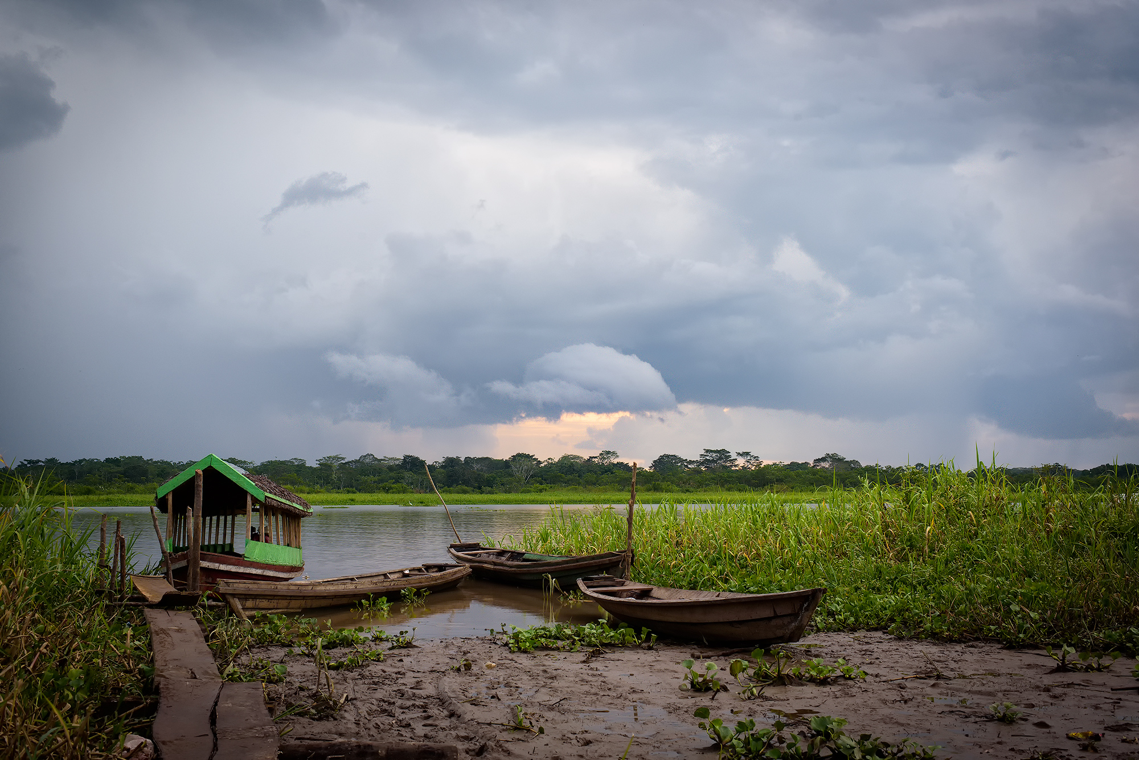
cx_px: 570
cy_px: 380
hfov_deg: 39.6
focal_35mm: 50
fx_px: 1582
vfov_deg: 27.0
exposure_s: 1/125
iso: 500
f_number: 11
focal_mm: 50
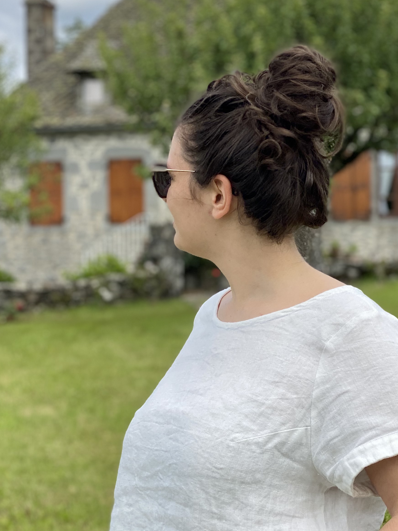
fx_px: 1380
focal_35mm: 90
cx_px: 268
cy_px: 282
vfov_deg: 21.8
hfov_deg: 16.4
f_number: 2
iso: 20
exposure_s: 1/940
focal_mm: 6
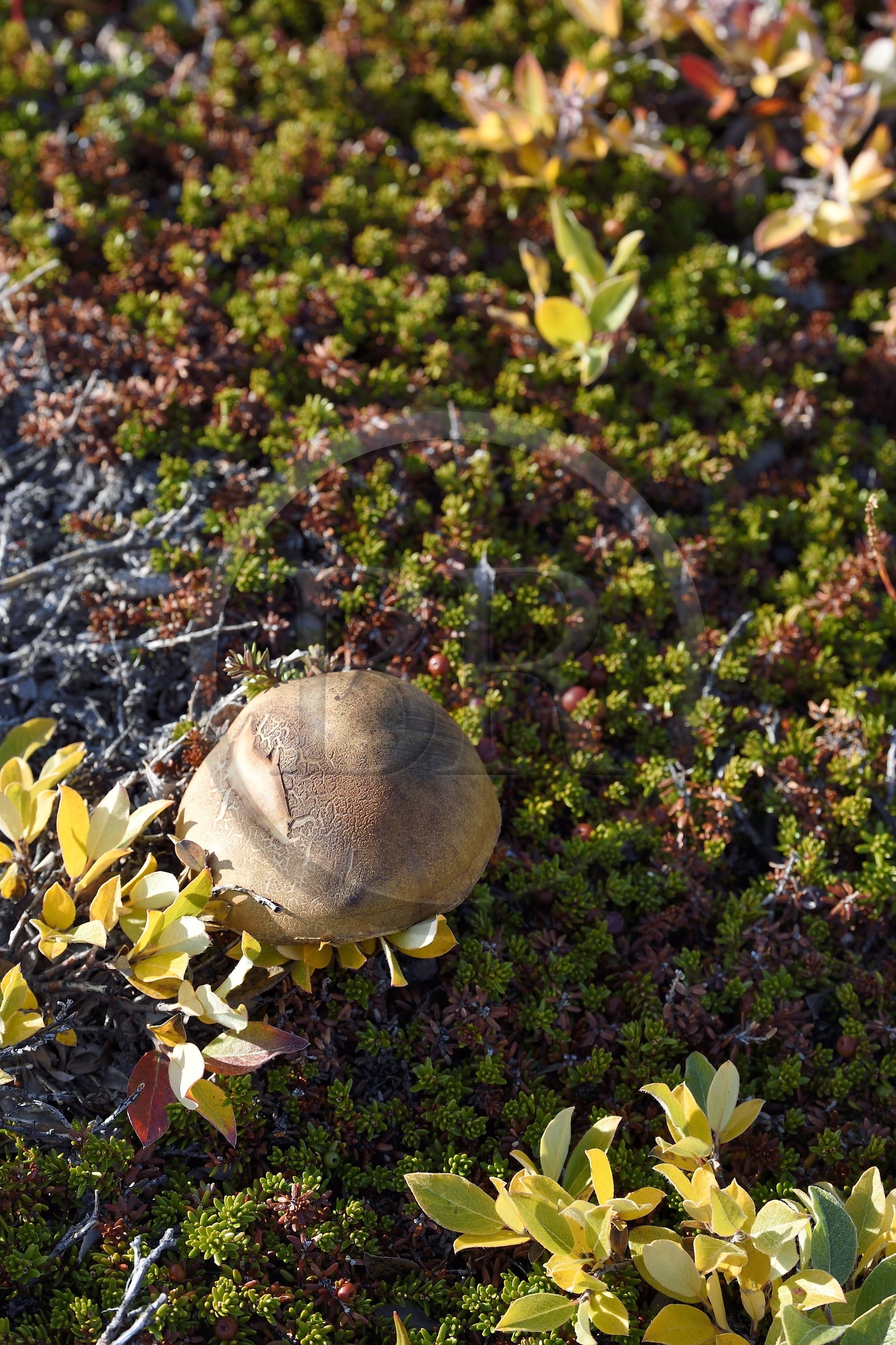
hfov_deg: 11.0
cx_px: 448
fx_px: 4666
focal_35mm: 125
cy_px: 672
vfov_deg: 16.4
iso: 200
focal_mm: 125
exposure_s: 1/320
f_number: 7.1
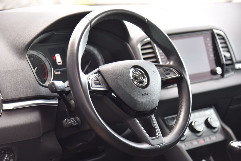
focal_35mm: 105
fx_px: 703
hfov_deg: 19.4
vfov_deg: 13.1
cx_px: 120
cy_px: 80
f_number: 4
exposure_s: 1/25
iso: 500
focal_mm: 105
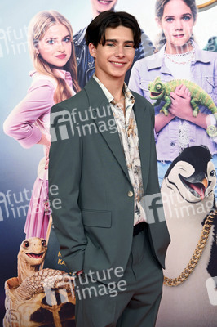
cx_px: 108
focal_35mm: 75
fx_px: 679
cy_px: 164
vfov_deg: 27.0
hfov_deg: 18.2
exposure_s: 1/125
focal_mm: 75
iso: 1000
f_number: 8
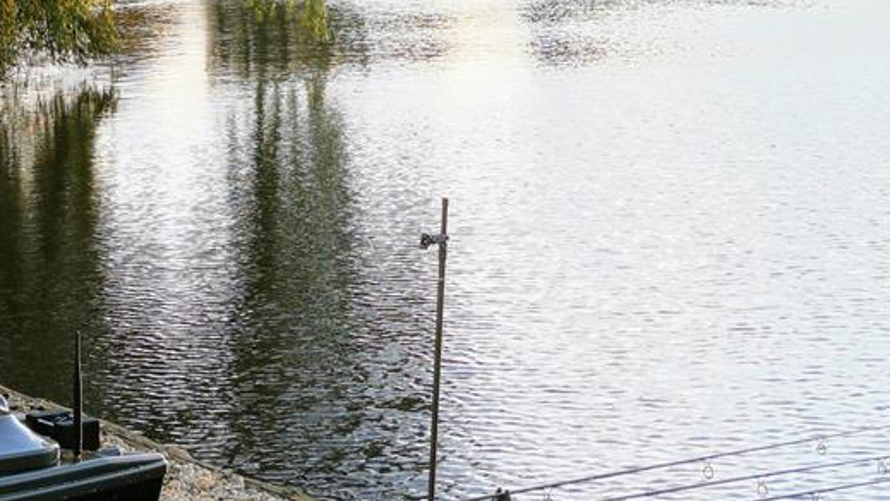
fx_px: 2030
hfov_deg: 24.5
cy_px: 369
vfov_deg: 14.0
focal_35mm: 86
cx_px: 235
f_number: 1.8
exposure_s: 1/568
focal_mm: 5.58
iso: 50
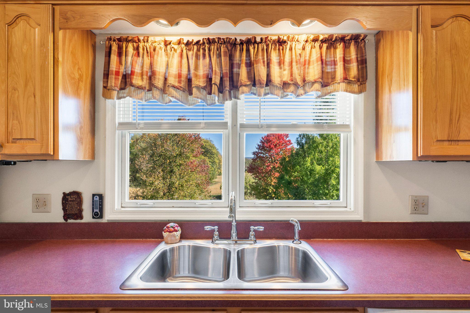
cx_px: 235
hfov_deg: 90.0
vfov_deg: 67.4
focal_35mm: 18
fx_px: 235
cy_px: 156
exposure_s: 1/15
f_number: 8
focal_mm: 12
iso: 800
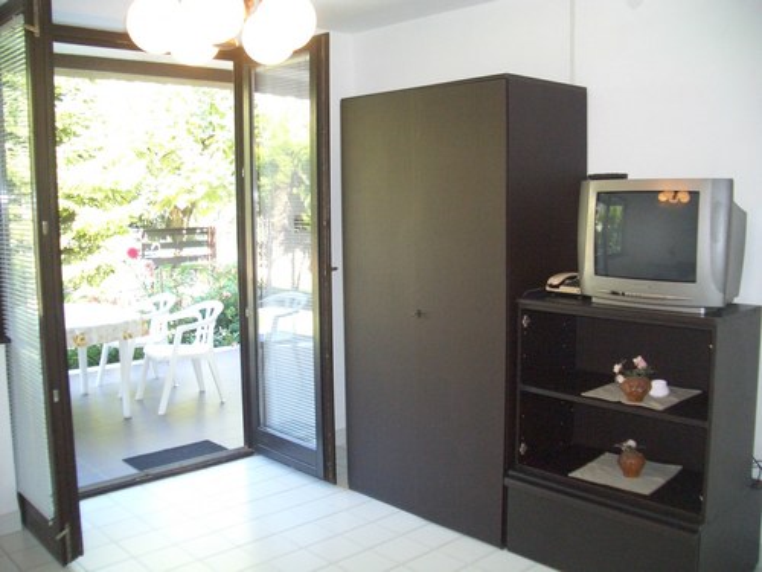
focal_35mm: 35
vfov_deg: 40.7
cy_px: 286
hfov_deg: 52.6
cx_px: 381
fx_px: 770
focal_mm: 5.8
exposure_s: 1/100
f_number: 2.6
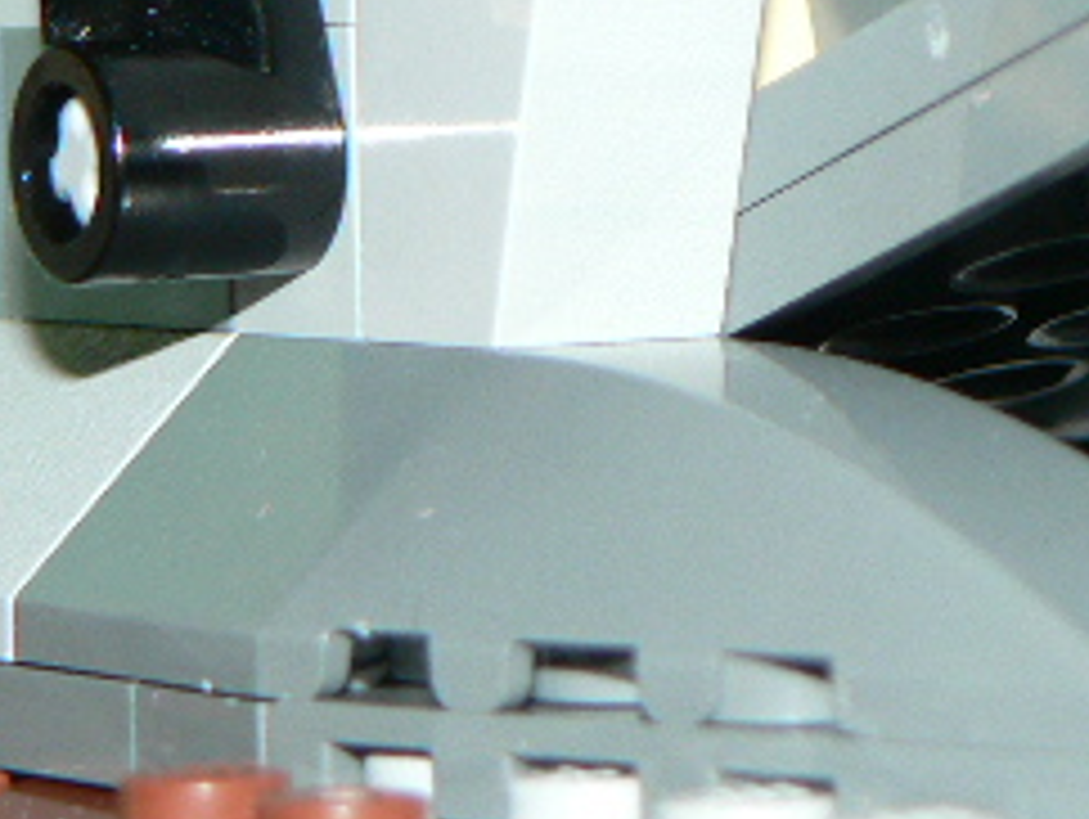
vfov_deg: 6.4
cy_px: -126
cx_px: 1184
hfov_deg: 8.5
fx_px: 7243
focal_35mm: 230
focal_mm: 14.5
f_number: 3.2
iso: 100
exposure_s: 1/60
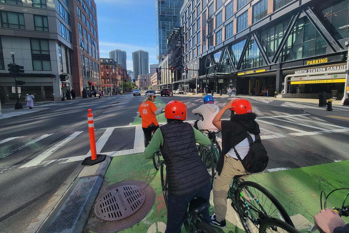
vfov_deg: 80.8
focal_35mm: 14
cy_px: 102
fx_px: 136
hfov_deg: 104.2
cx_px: 180
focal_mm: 2.2
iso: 50
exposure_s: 1/713
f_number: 2.2
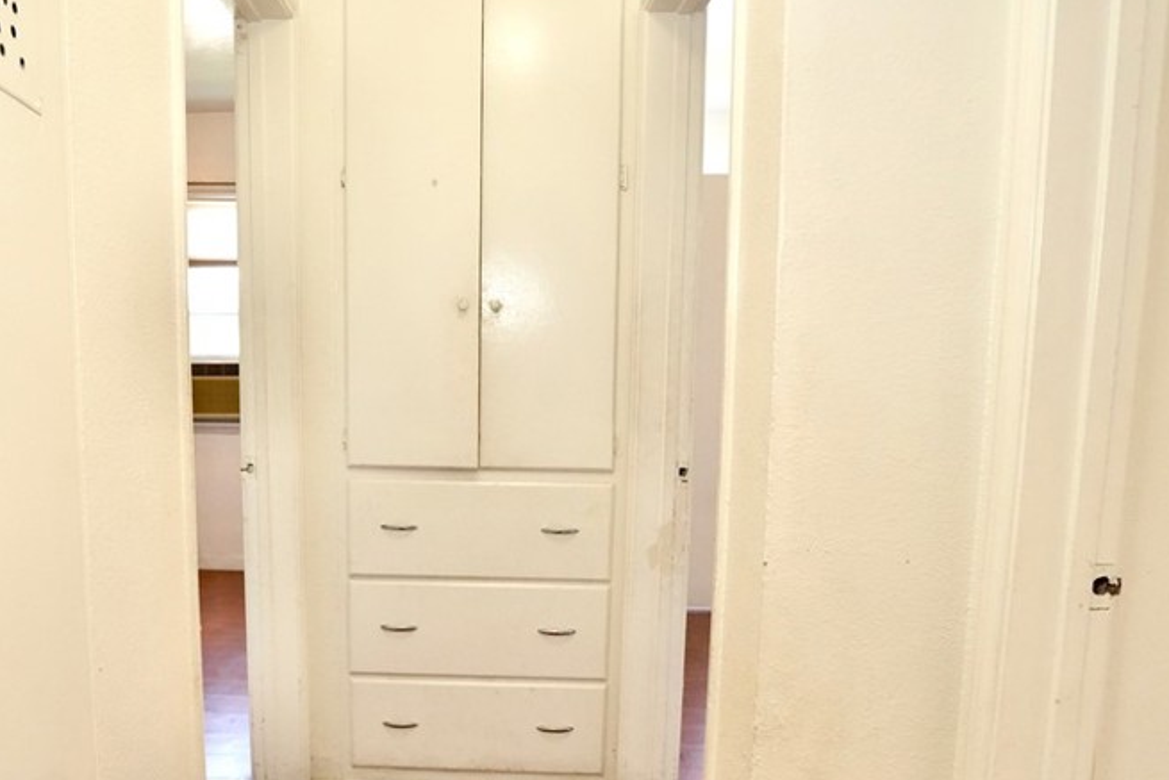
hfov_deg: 70.6
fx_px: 812
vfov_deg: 51.1
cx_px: 453
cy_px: 447
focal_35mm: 25
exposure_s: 1/160
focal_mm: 16
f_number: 4
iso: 4000
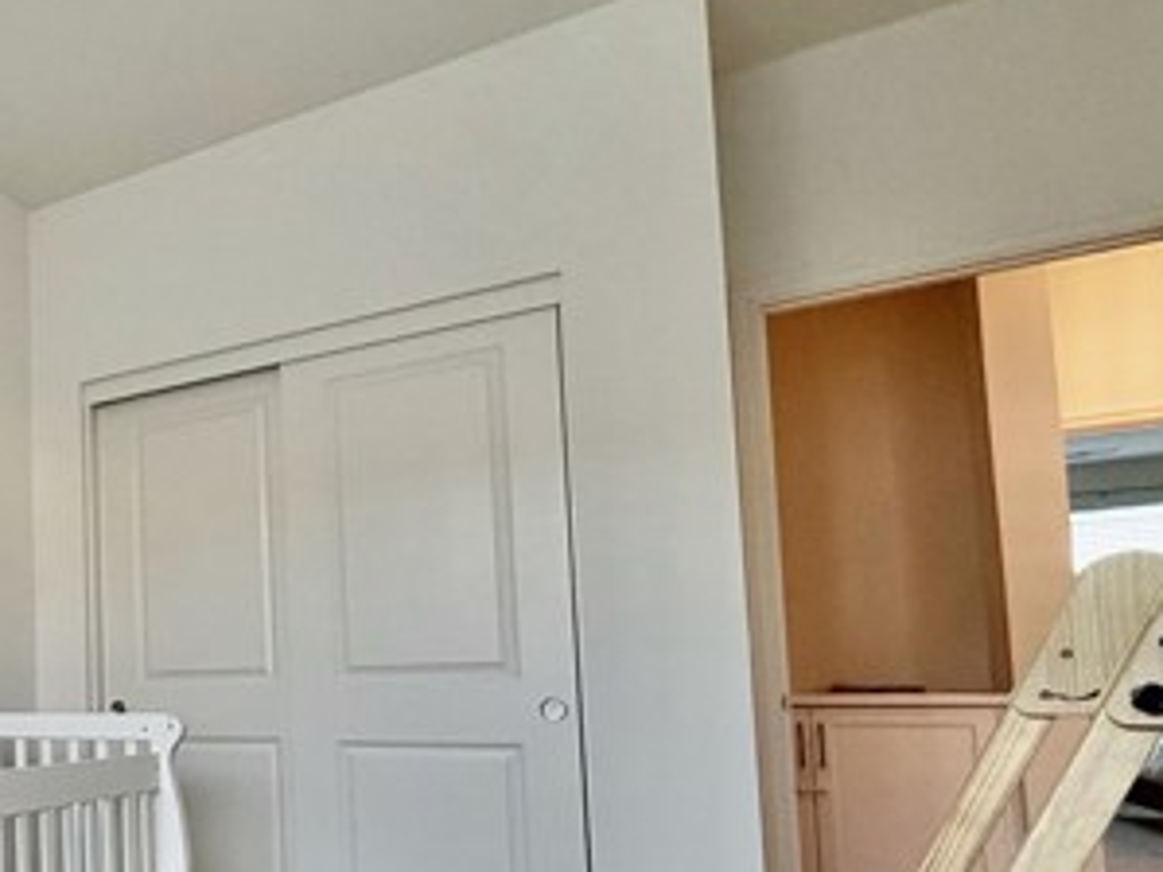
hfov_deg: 48.8
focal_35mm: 30
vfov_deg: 45.5
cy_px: 631
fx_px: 1008
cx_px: -8
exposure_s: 1/120
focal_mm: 2.22
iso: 250
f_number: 2.2
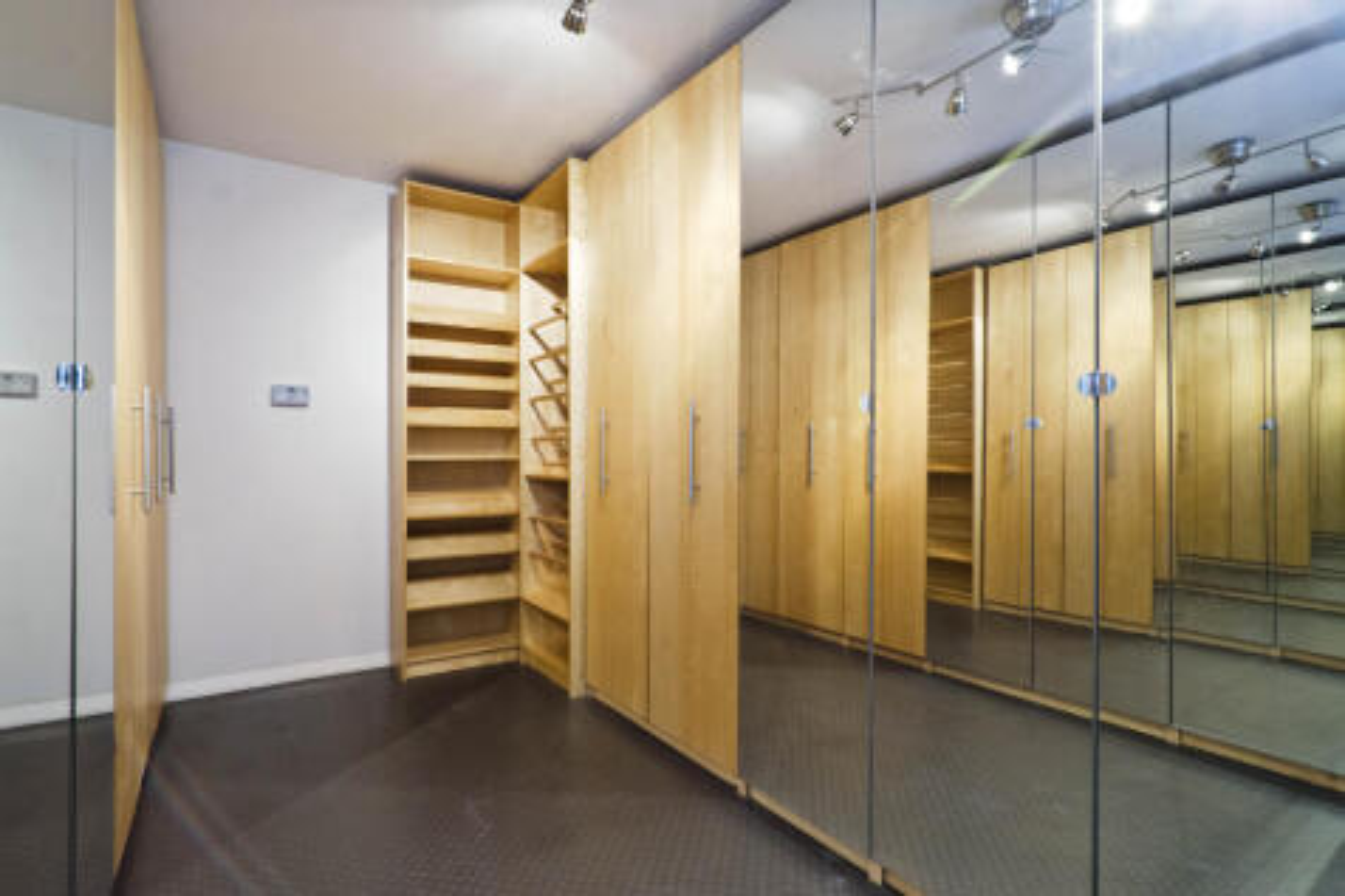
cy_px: 448
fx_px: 616
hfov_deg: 95.0
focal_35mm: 16
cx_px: 672
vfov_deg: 72.0
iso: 640
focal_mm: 11
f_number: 7.1
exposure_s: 1/13
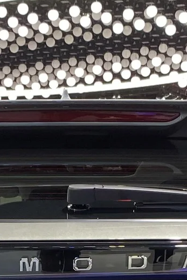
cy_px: 387
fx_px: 1037
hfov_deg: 10.3
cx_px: 53
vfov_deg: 14.6
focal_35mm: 133
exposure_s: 1/100
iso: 80
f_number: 1.8
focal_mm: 4.25
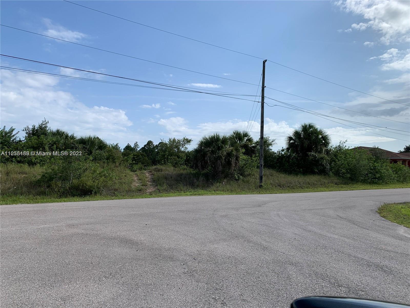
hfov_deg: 67.3
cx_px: 205
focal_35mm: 26
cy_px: 154
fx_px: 308
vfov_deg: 53.1
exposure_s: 1/3289
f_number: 1.8
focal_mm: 4.25
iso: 25
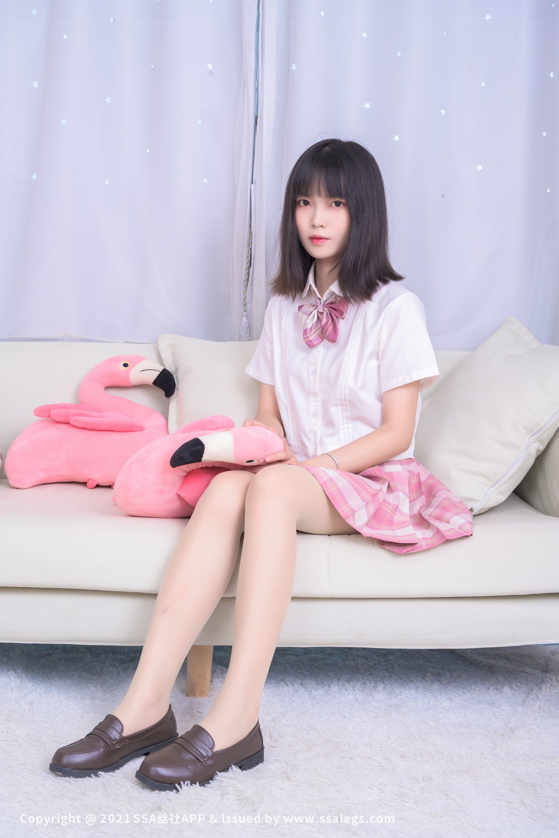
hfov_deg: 31.2
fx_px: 1001
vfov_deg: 45.4
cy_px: 419
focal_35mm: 43
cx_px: 280
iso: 500
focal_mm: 43
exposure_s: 1/160
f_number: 8
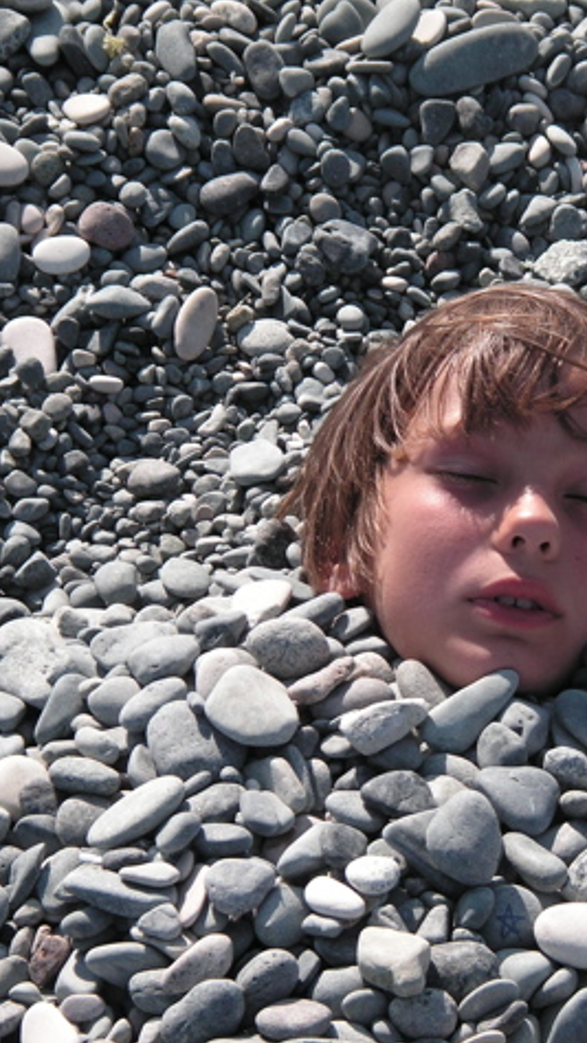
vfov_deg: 17.4
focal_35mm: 123
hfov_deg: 9.8
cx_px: 499
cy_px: 519
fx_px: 3405
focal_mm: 14
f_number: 4
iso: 50
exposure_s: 1/350
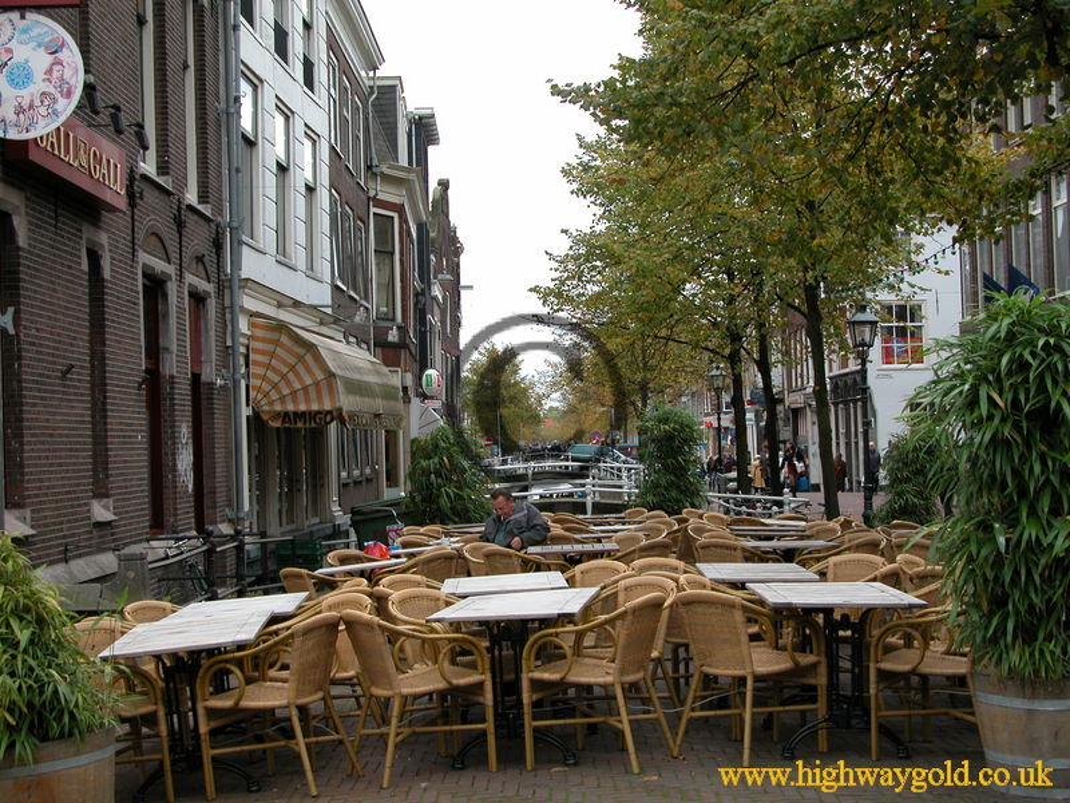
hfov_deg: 36.2
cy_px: 402
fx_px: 1638
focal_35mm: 53
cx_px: 535
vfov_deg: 27.5
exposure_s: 1/164
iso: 100
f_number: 3.9
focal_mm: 13.7
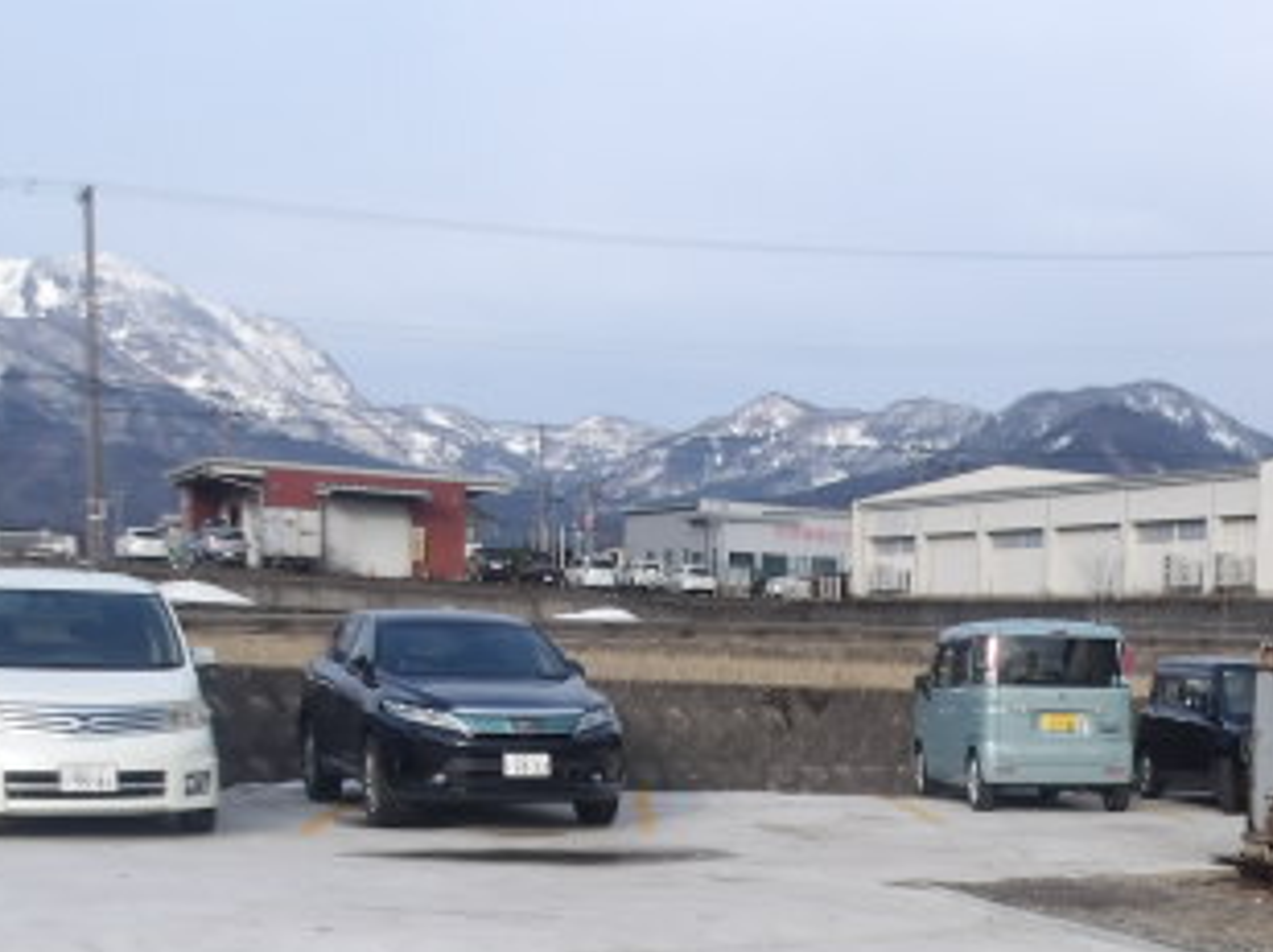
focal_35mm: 56
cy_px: 944
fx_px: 2057
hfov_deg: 32.1
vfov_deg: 24.9
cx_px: 1224
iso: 110
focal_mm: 4.9
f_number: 10.4
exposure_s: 1/60
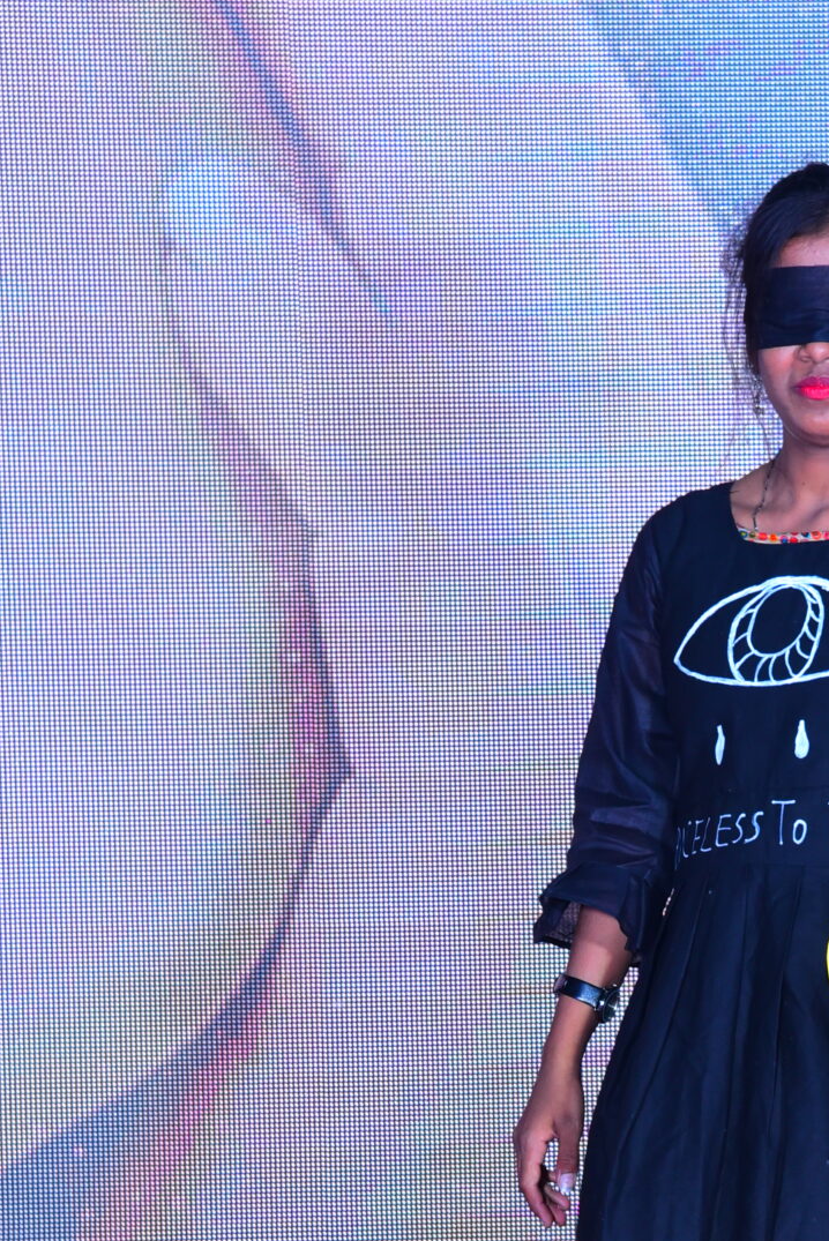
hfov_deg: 5.5
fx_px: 8624
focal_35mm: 250
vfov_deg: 8.2
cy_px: 1183
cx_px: 827
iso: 640
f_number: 6.3
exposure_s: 1/125
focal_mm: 105
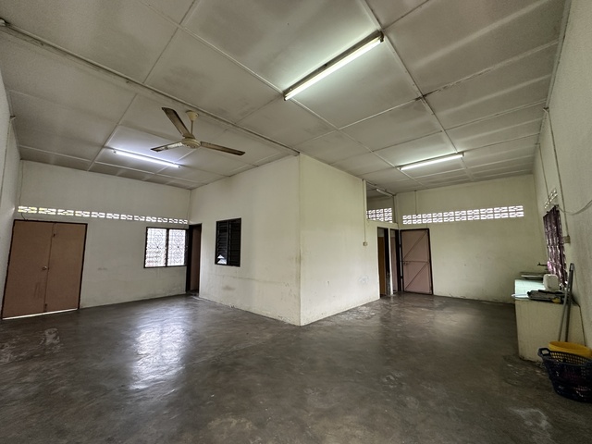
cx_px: 296
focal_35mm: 14
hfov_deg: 102.1
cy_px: 222
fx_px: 239
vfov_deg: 85.7
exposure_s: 1/100
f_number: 2.2
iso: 250
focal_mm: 2.22
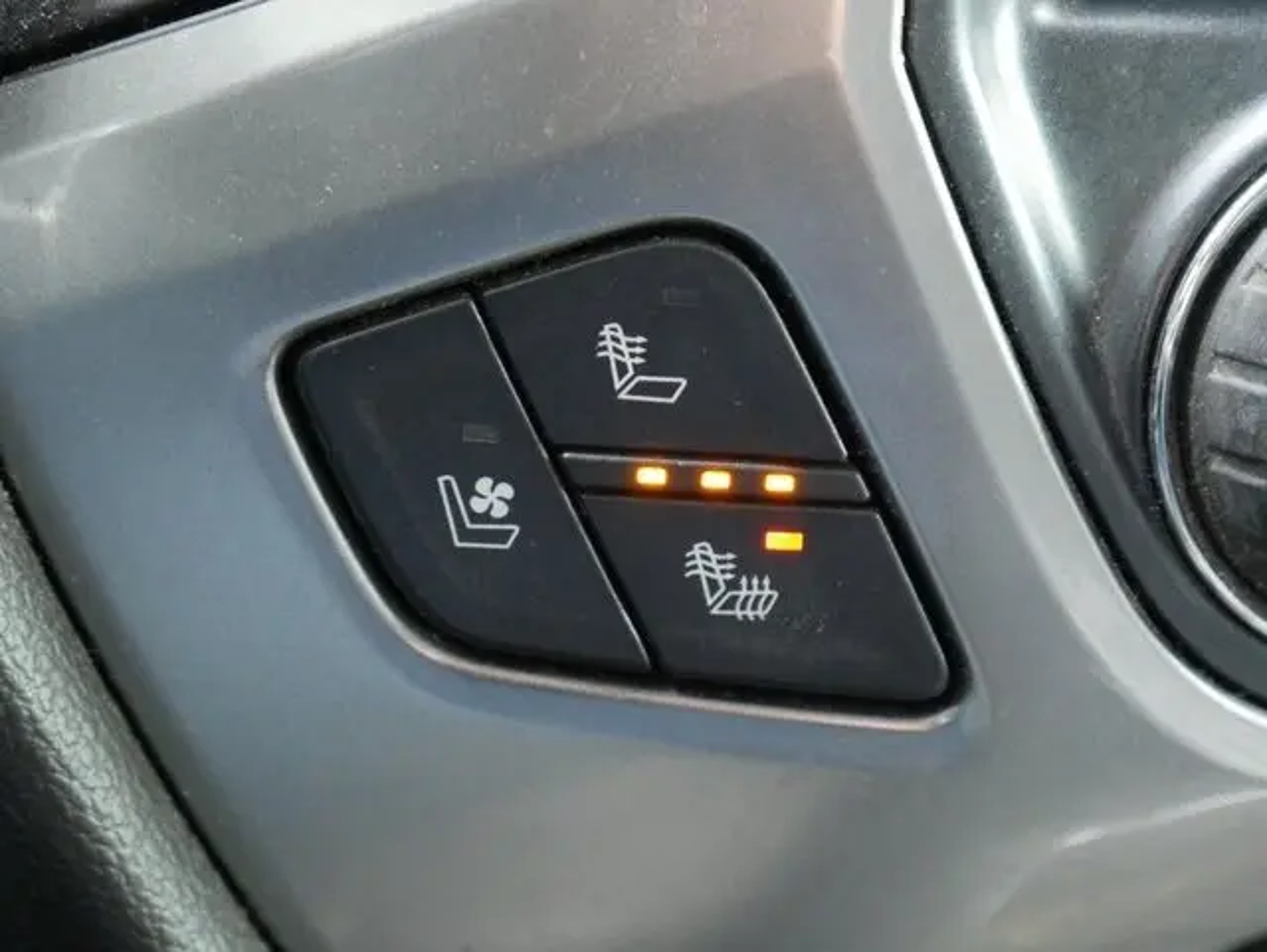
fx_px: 3077
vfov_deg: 17.6
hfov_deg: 23.3
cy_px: 476
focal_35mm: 84
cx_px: 634
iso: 3200
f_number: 5.6
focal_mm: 42
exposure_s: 1/20
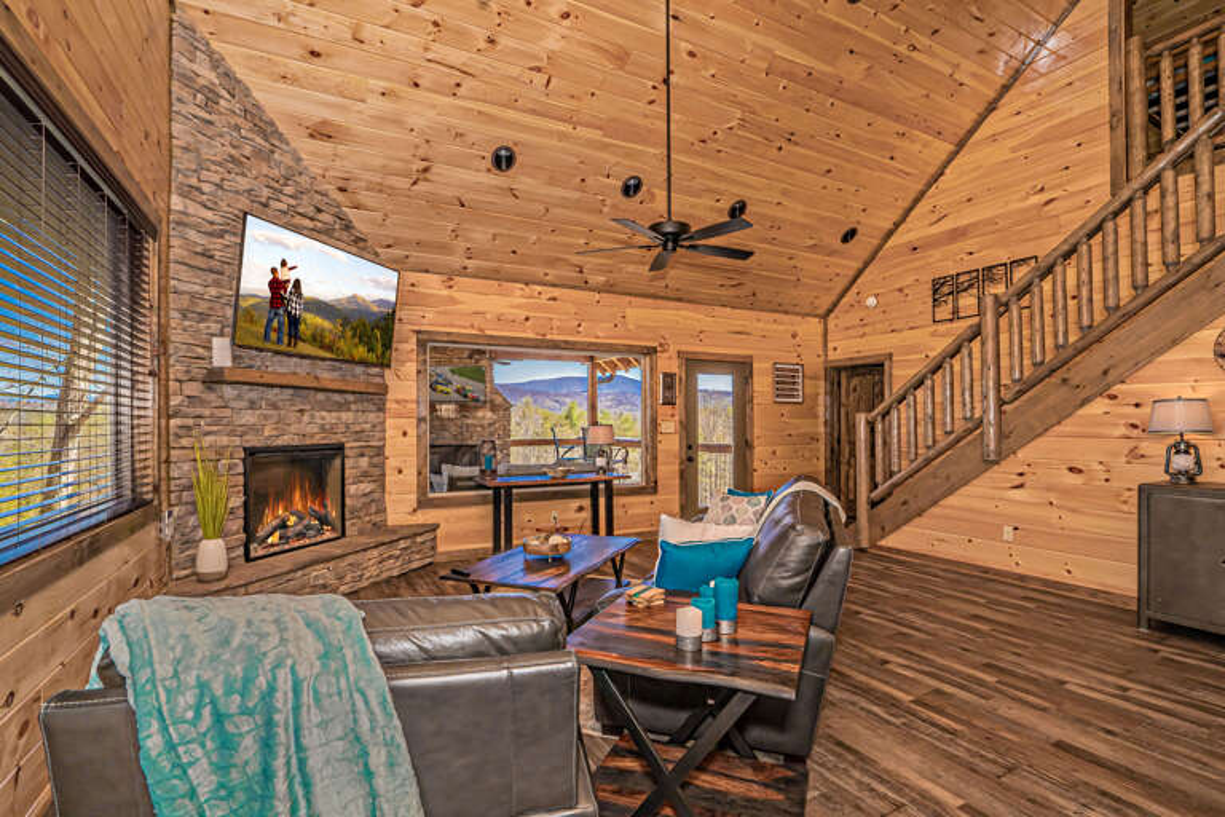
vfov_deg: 73.7
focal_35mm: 16
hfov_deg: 96.7
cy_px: 408
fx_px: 544
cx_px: 612
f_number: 9
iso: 500
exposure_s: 1/200
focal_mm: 16
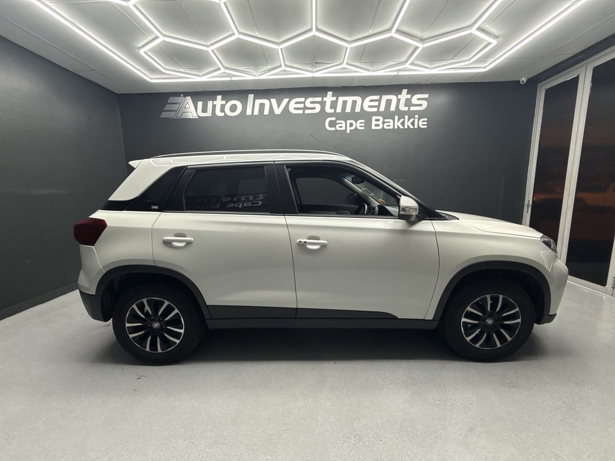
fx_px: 249
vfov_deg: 85.7
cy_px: 230
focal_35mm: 14
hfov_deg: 102.1
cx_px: 308
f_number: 2.2
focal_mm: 2.22
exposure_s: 1/100
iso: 100
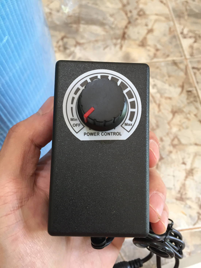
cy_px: 134
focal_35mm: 29
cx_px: 100
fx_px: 225
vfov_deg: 61.7
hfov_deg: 48.2
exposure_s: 1/33
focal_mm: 4.15
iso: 100
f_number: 2.2
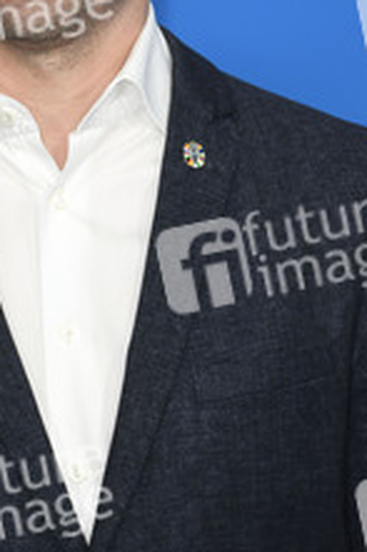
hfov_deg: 3.8
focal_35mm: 362
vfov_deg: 5.7
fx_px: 5544
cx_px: 57
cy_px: 130
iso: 640
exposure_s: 1/400
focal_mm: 200
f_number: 3.5
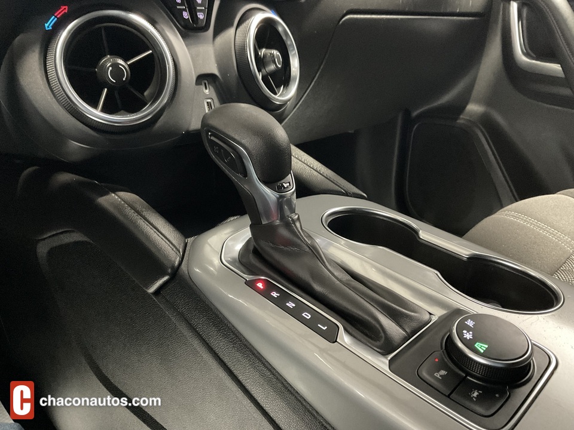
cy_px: 215
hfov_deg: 61.7
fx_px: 481
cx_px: 287
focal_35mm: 29
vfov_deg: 48.2
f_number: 1.8
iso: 500
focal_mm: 3
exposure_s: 1/24
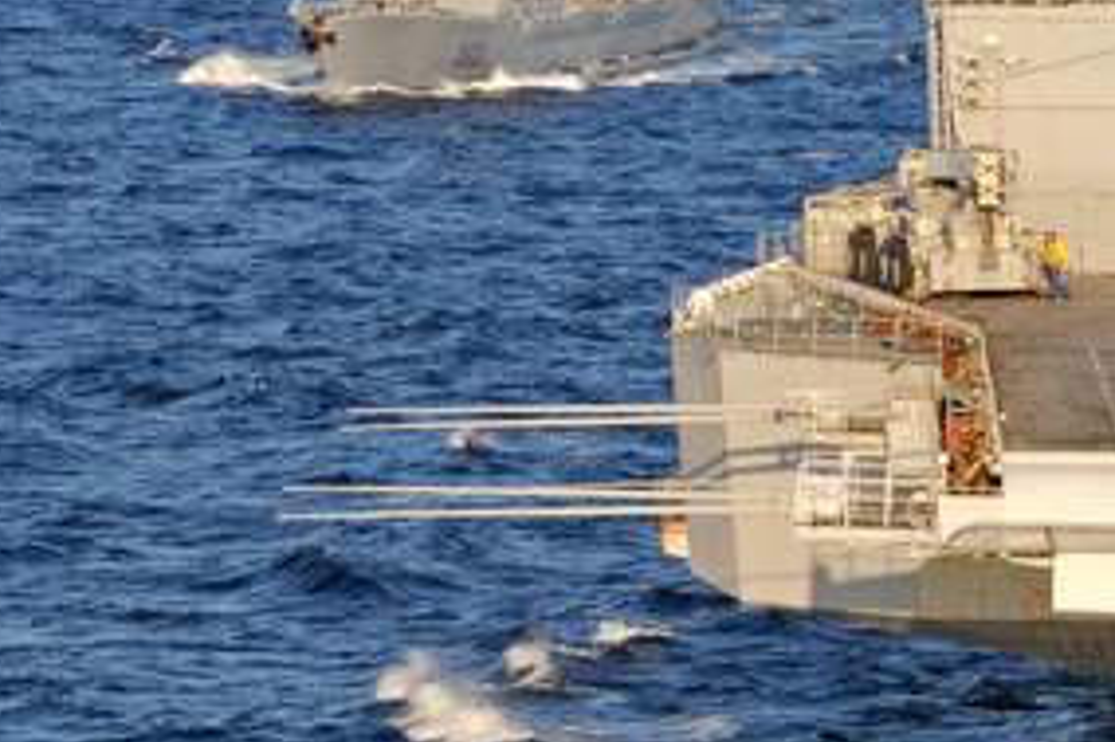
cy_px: 132
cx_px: 1551
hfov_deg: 5.8
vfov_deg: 3.9
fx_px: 10865
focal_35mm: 351
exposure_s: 1/400
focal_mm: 70
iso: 640
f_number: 13
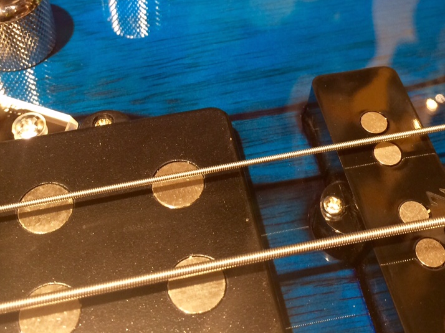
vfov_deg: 27.1
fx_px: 668
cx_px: 234
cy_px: 40
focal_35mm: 52
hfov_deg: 36.8
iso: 80
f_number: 2.2
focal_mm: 4.15
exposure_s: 1/30
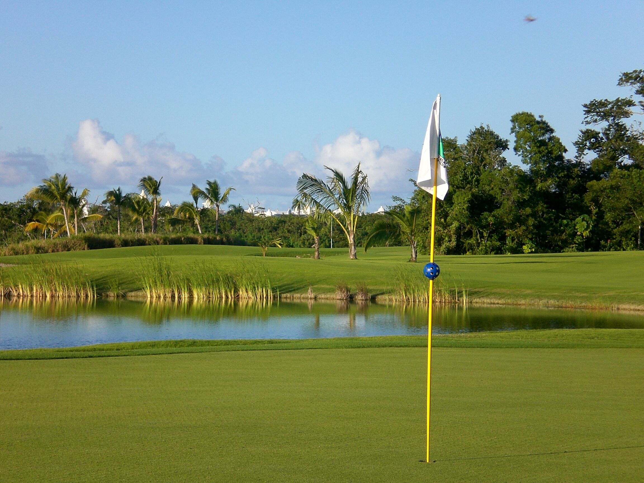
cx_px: 322
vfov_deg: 13.0
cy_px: 242
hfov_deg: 17.3
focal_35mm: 114
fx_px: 2121
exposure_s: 1/250
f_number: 5.9
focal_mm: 18.9
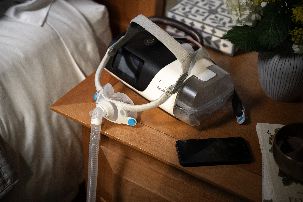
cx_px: 152
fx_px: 589
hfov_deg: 28.8
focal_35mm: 70
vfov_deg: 19.5
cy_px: 101
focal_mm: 70
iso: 800
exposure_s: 1/40
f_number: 3.2
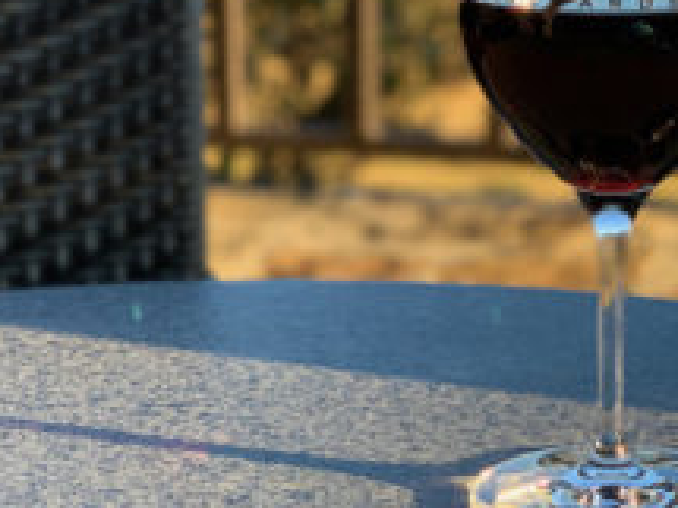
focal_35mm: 109
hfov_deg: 17.8
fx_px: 2134
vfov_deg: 13.5
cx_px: 605
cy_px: 133
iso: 16
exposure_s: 1/122
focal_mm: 6
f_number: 2.4
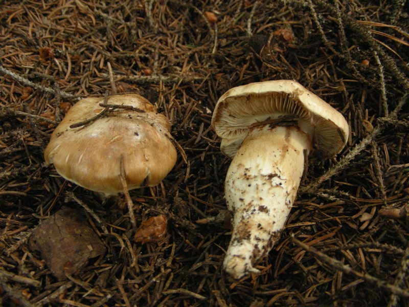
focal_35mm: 38
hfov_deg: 49.0
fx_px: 449
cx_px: 204
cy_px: 154
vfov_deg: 37.7
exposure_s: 1/18
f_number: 3.5
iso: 200
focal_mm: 6.3
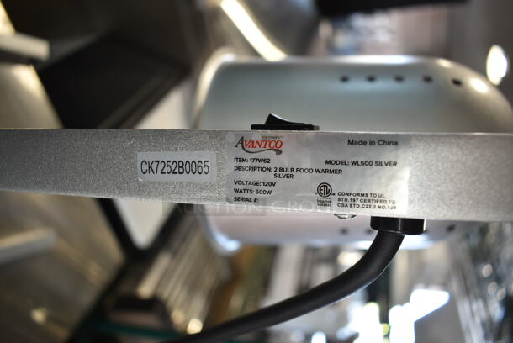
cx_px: 256
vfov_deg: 48.0
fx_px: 385
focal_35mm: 27
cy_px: 172
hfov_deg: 67.3
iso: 360
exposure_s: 1/30
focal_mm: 18
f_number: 3.5
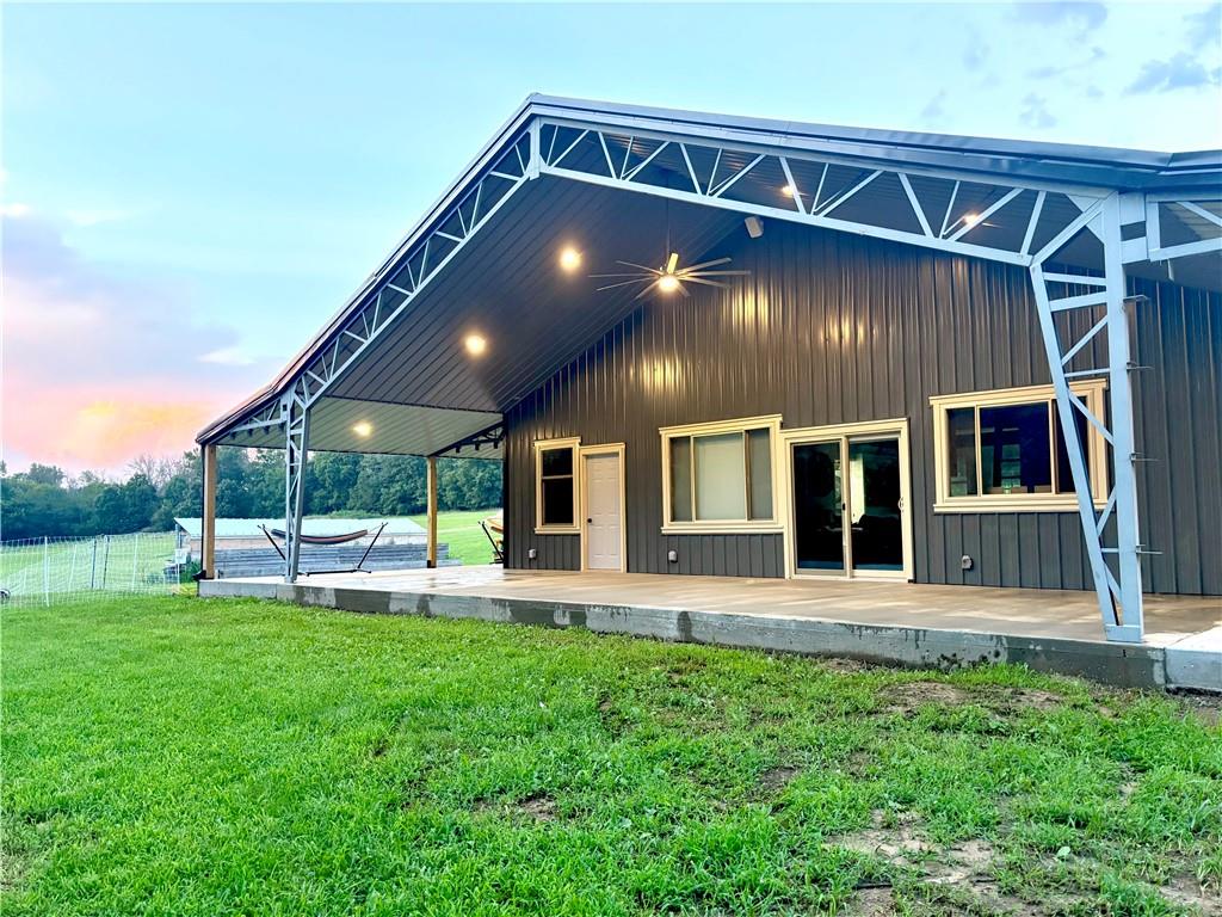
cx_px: 611
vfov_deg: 53.1
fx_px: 918
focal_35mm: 26
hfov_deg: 67.3
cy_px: 458
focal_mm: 5.96
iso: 320
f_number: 1.6
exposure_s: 1/60
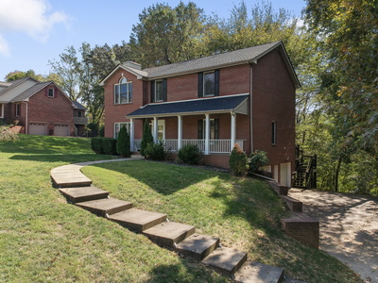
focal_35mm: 25
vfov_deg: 54.9
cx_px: 189
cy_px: 142
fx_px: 273
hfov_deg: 69.4
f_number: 2.6
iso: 100
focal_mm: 4.49
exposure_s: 1/320
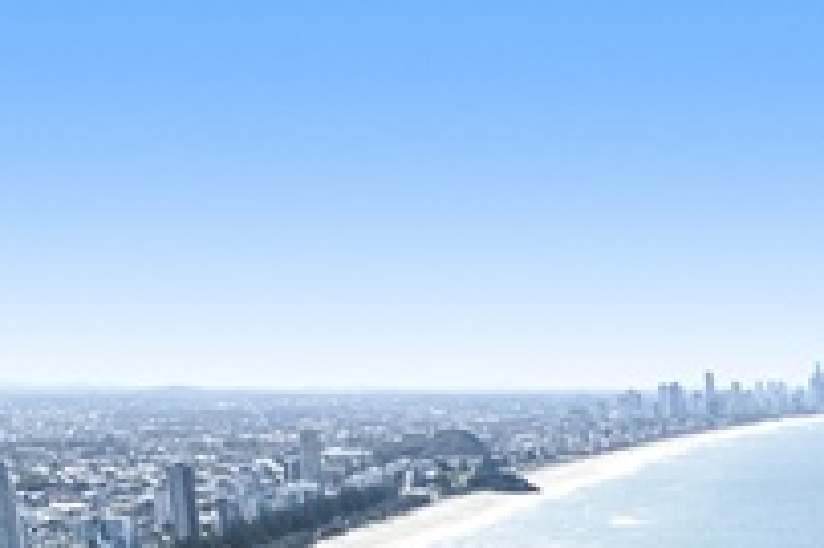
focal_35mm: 89
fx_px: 2035
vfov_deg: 14.3
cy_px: 830
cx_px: 1340
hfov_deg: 19.1
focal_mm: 16
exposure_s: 1/100
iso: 400
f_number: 4.5
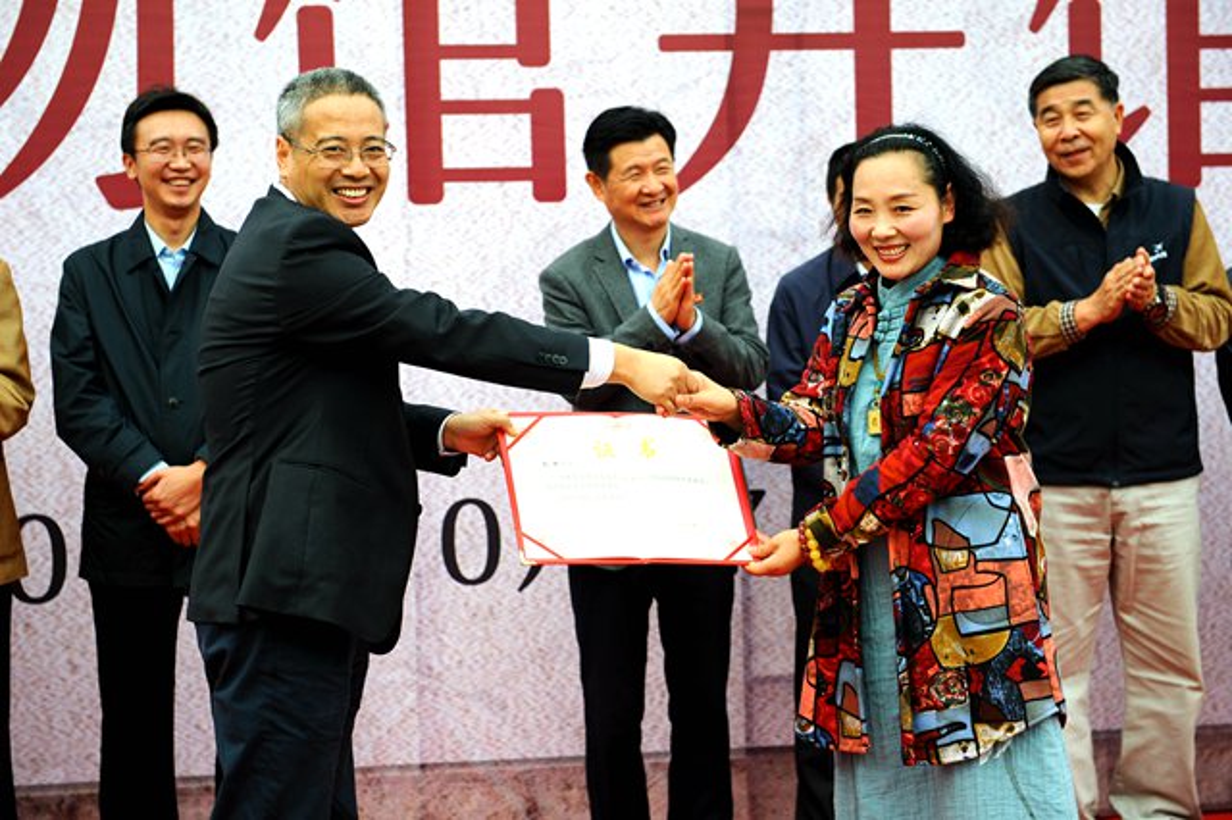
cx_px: 616
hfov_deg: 28.9
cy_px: 410
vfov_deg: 19.4
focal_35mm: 70
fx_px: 2394
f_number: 4
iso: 400
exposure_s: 1/800
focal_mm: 70
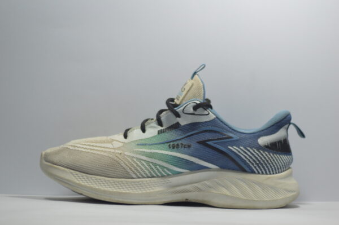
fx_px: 1905
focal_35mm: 202
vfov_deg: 6.8
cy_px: 112
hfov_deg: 10.2
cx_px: 170
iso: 500
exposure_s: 1/125
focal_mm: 135
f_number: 4.2
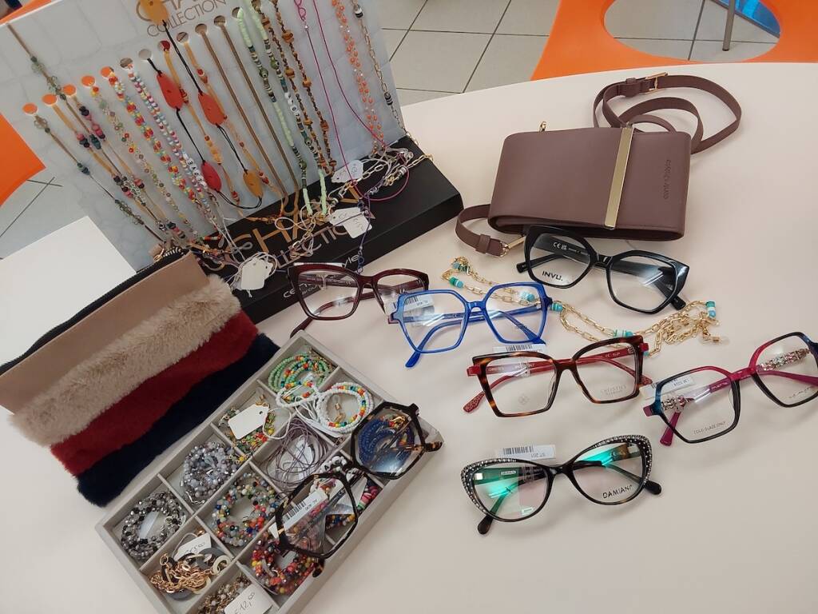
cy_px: 307
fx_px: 662
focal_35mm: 28
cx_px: 409
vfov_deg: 49.7
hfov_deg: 63.4
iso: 100
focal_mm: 2.91
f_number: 1.9
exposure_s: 1/100
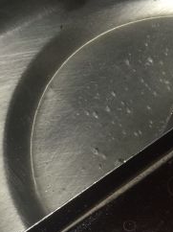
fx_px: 561
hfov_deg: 16.2
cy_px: 228
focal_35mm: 84
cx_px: 250
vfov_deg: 22.5
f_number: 2.2
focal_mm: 4.15
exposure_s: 1/30
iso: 50
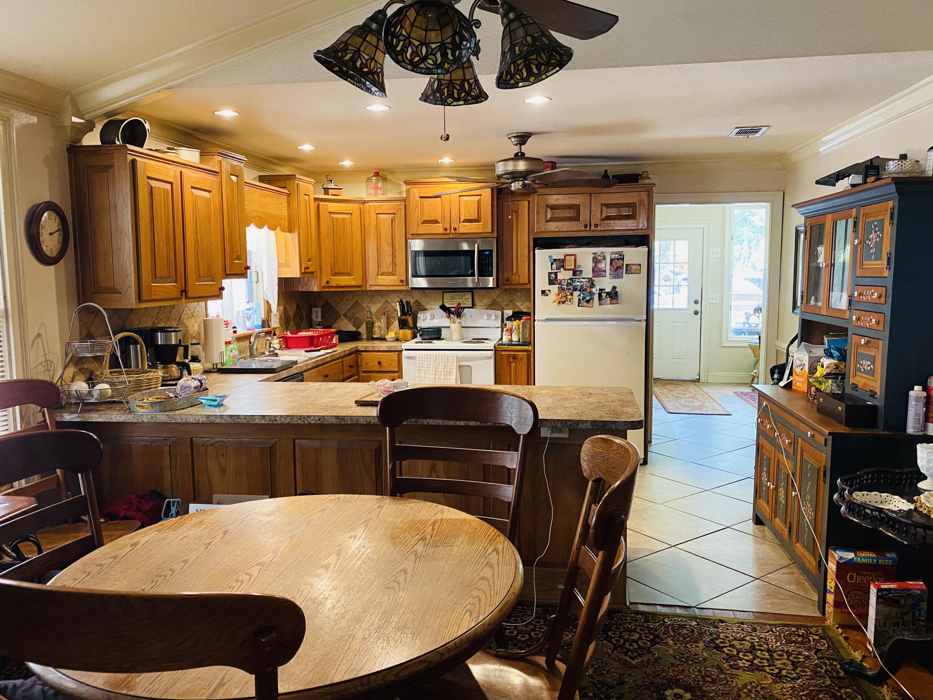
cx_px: 466
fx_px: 701
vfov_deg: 53.1
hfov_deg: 67.3
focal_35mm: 26
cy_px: 350
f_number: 1.8
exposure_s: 1/40
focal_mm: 4.25
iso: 400
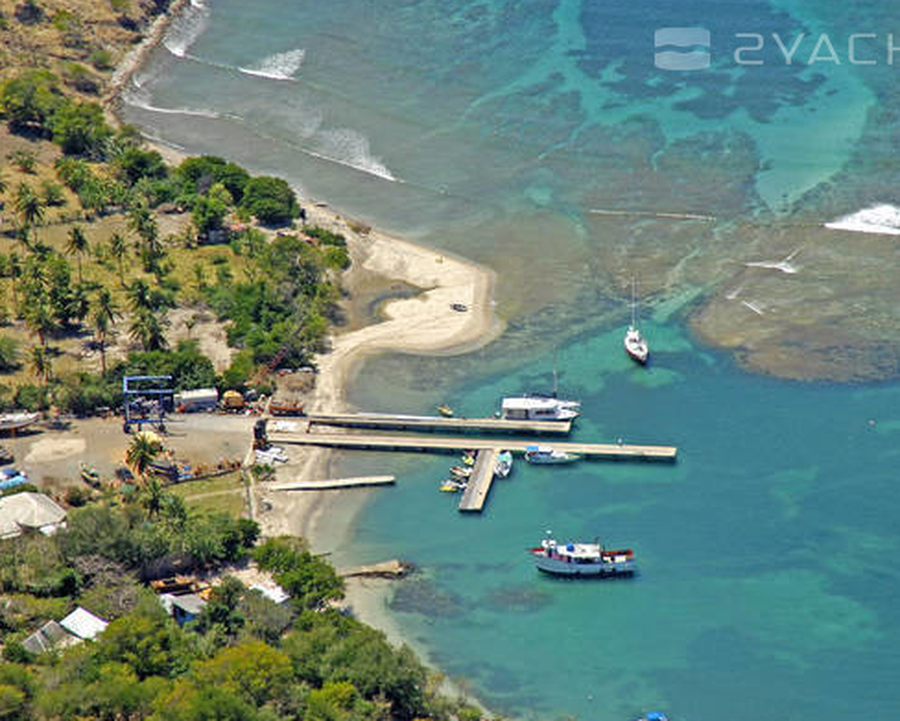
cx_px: 474
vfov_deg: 7.4
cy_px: 360
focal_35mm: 208
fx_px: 5544
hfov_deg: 9.3
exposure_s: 1/1250
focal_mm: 120
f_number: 6.7
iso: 400
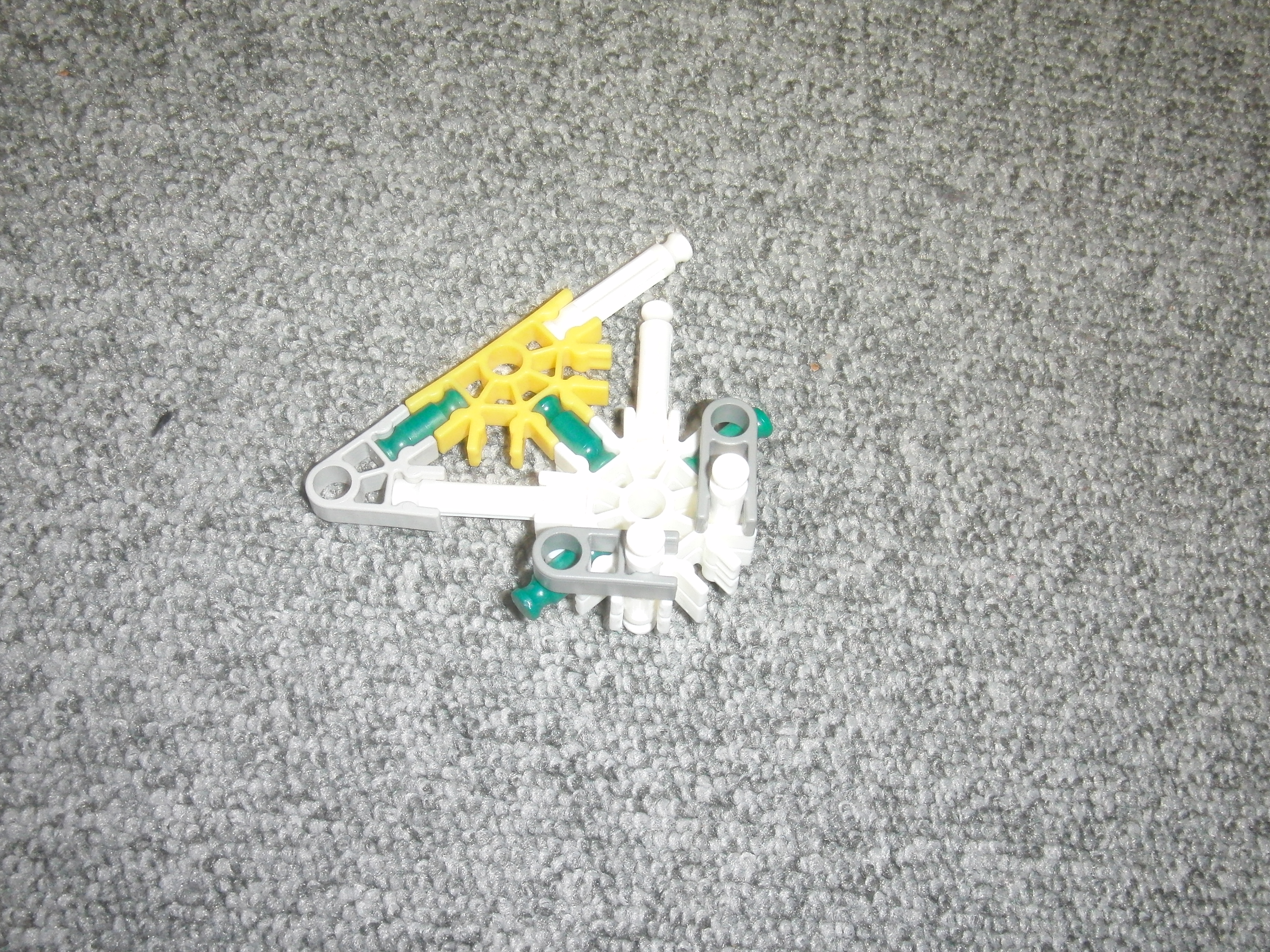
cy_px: 476
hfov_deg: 49.0
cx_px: 635
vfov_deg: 37.7
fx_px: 1394
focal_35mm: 38
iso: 250
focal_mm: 6.66
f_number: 3.9
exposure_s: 1/40
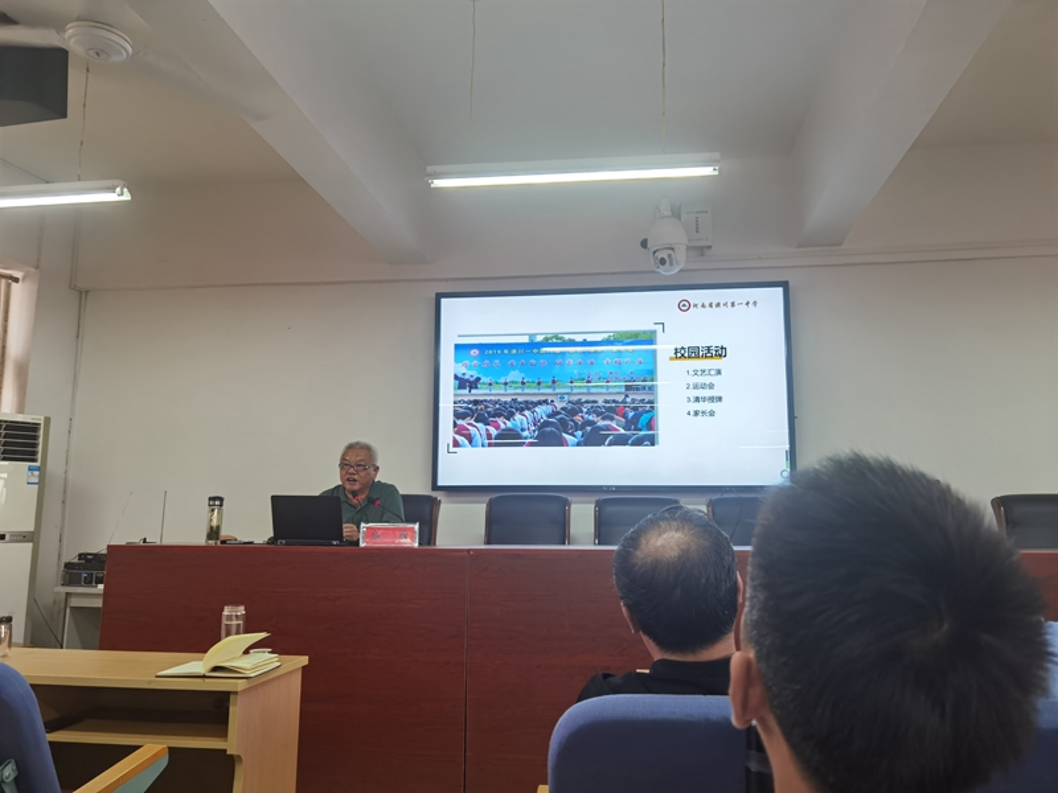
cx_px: 529
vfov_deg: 51.4
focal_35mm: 27
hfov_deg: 65.3
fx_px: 825
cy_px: 396
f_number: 1.9
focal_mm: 6.71
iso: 80
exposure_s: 1/100
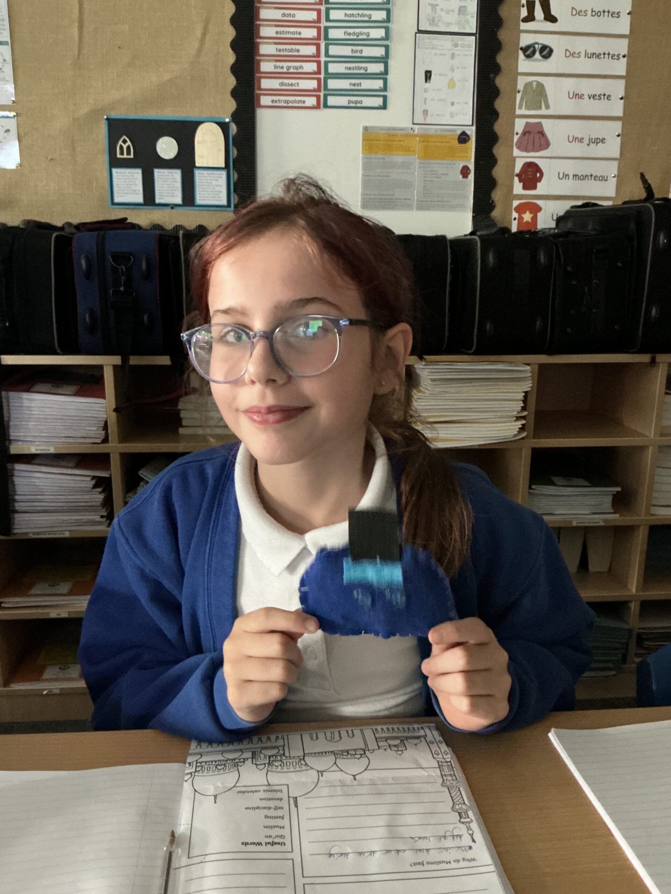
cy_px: 447
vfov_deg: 61.7
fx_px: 750
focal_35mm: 29
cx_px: 336
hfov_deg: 48.2
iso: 1000
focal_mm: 3
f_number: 1.8
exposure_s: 1/15
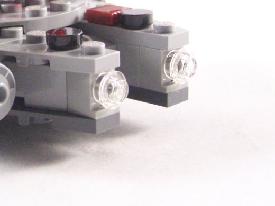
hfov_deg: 14.8
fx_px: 1049
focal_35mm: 132
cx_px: 23
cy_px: 12
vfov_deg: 11.2
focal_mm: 11.1
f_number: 3.2
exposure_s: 1/60
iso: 400
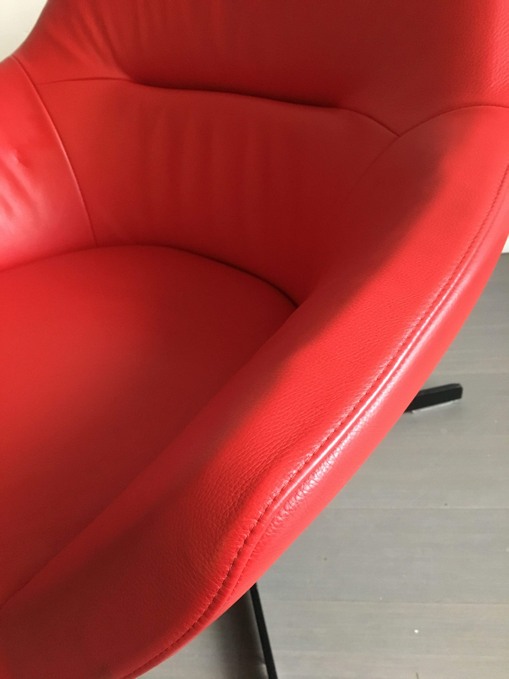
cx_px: 254
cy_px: 340
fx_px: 569
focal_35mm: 29
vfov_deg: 61.7
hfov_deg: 48.2
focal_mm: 4.15
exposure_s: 1/17
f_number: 2.2
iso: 320
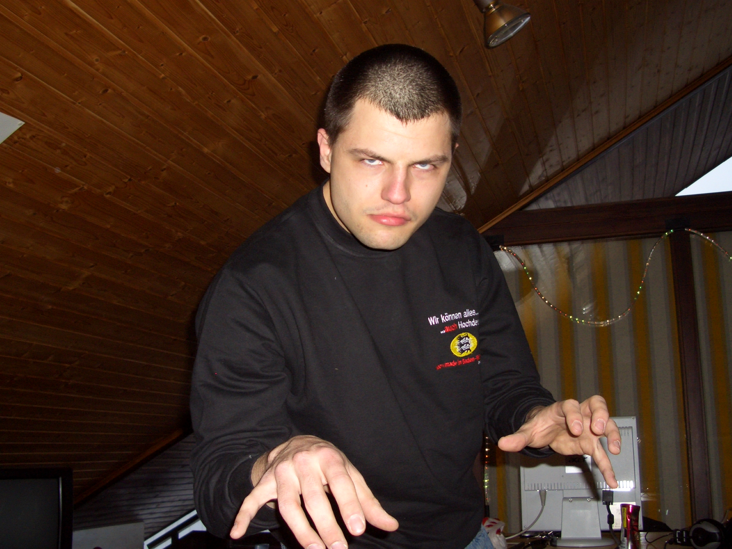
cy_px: 274
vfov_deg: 35.1
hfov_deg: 45.8
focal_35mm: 41
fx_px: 867
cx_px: 366
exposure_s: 1/60
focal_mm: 6.8
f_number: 2.8
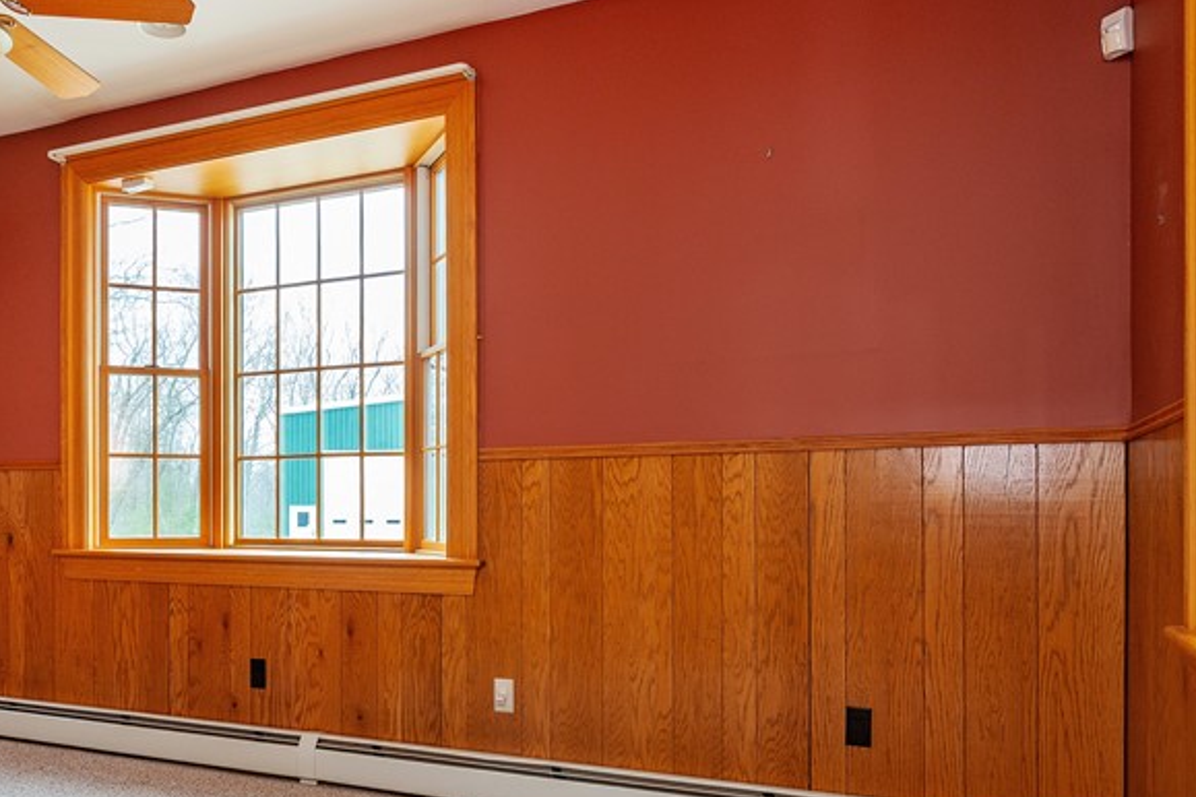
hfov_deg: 61.0
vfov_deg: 43.2
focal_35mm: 30
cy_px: 514
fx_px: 997
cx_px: 442
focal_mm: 16
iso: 320
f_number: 6.3
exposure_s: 1/20
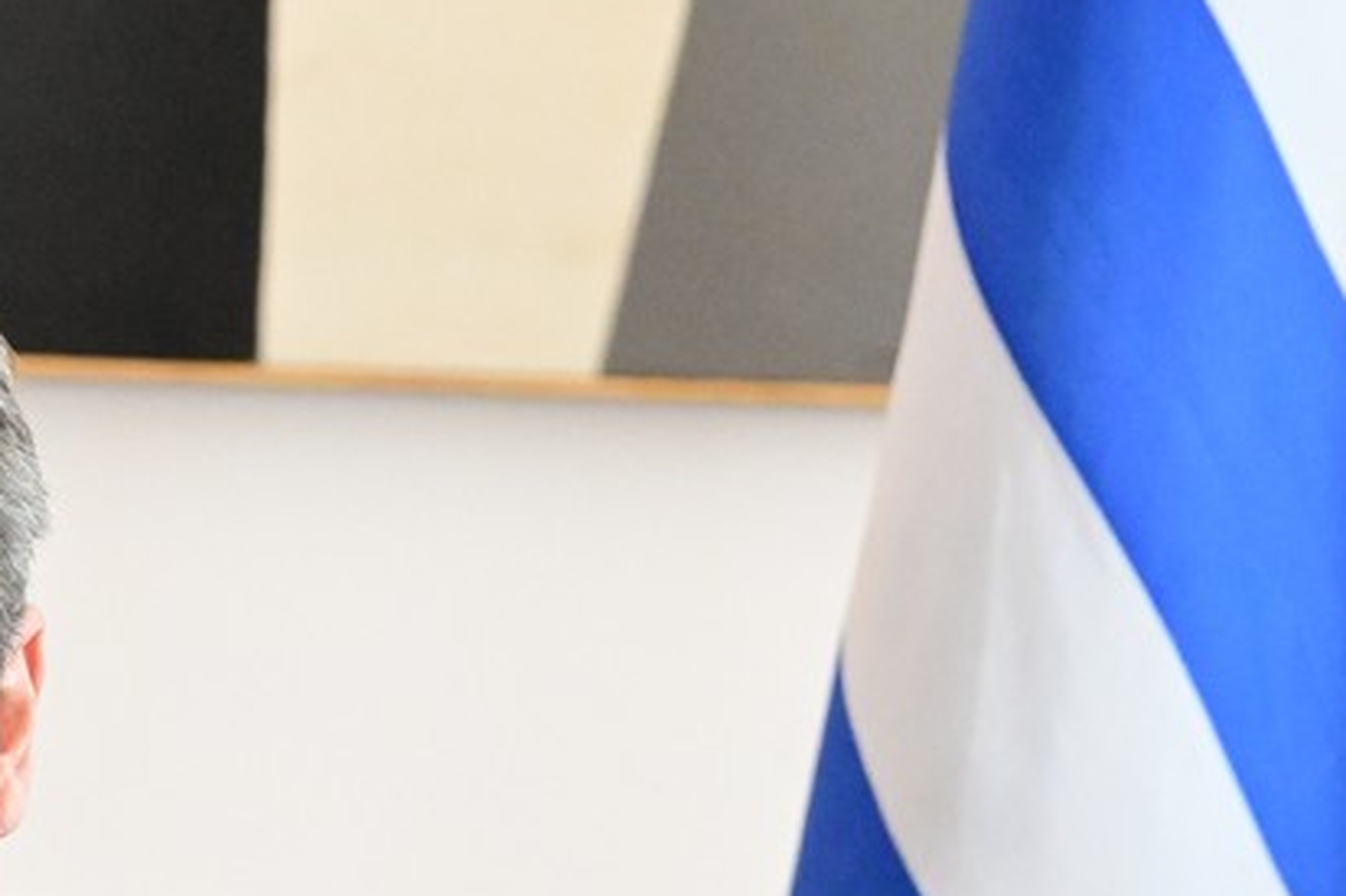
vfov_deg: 2.4
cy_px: 854
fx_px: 21713
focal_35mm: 581
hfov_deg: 3.5
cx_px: -266
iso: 8000
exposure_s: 1/400
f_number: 6.3
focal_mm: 200
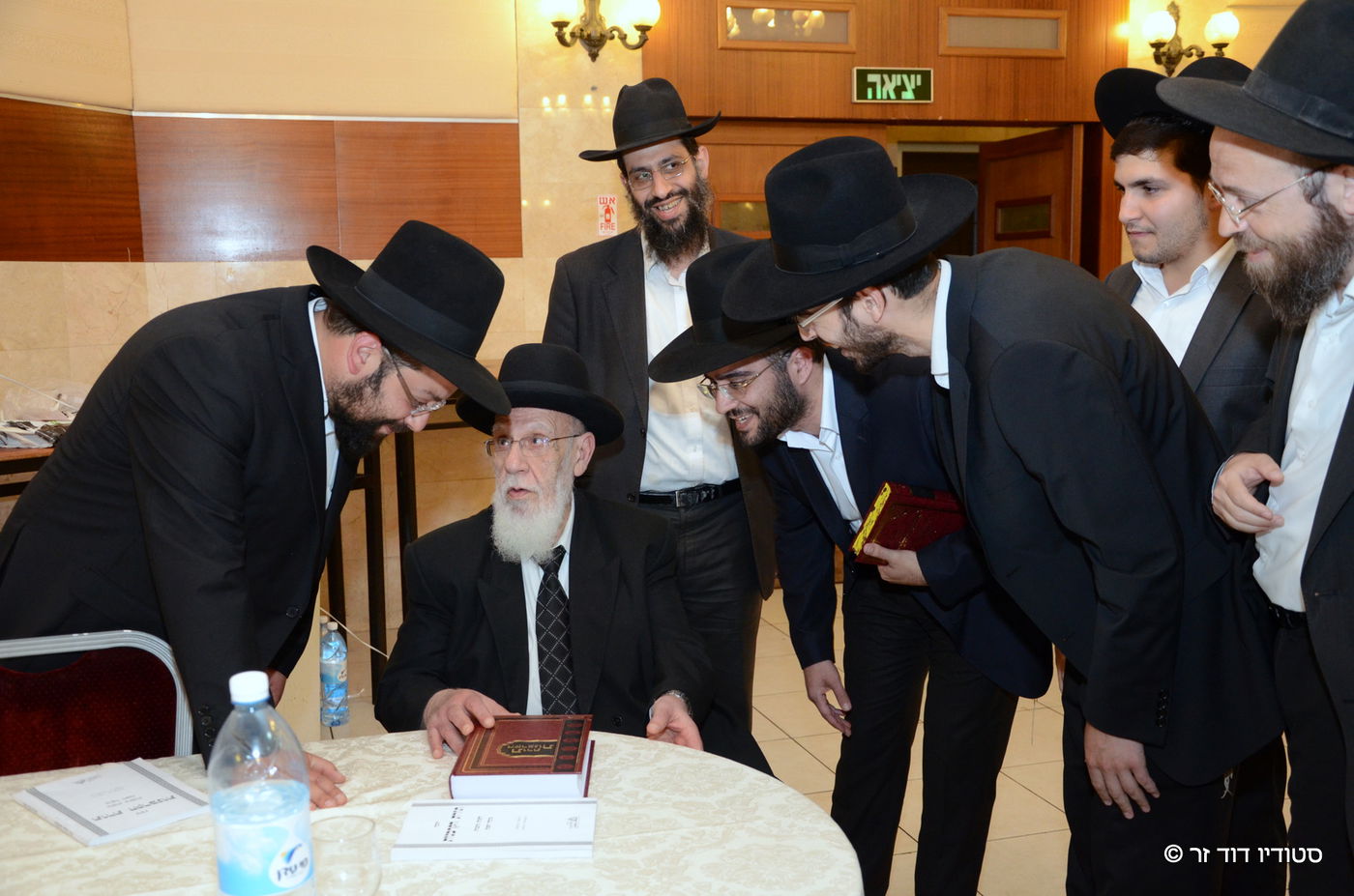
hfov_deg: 51.4
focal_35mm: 38
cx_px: 677
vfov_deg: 35.3
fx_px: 1407
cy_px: 448
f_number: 4
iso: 1600
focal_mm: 25
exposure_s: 1/100
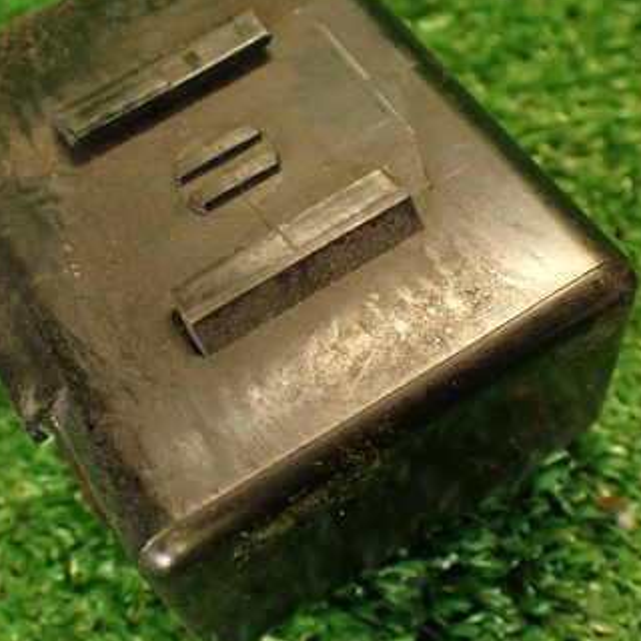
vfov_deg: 32.2
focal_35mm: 53
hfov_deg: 32.0
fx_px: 1110
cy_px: 274
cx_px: 226
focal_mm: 5.79
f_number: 2.4
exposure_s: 1/30
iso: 400
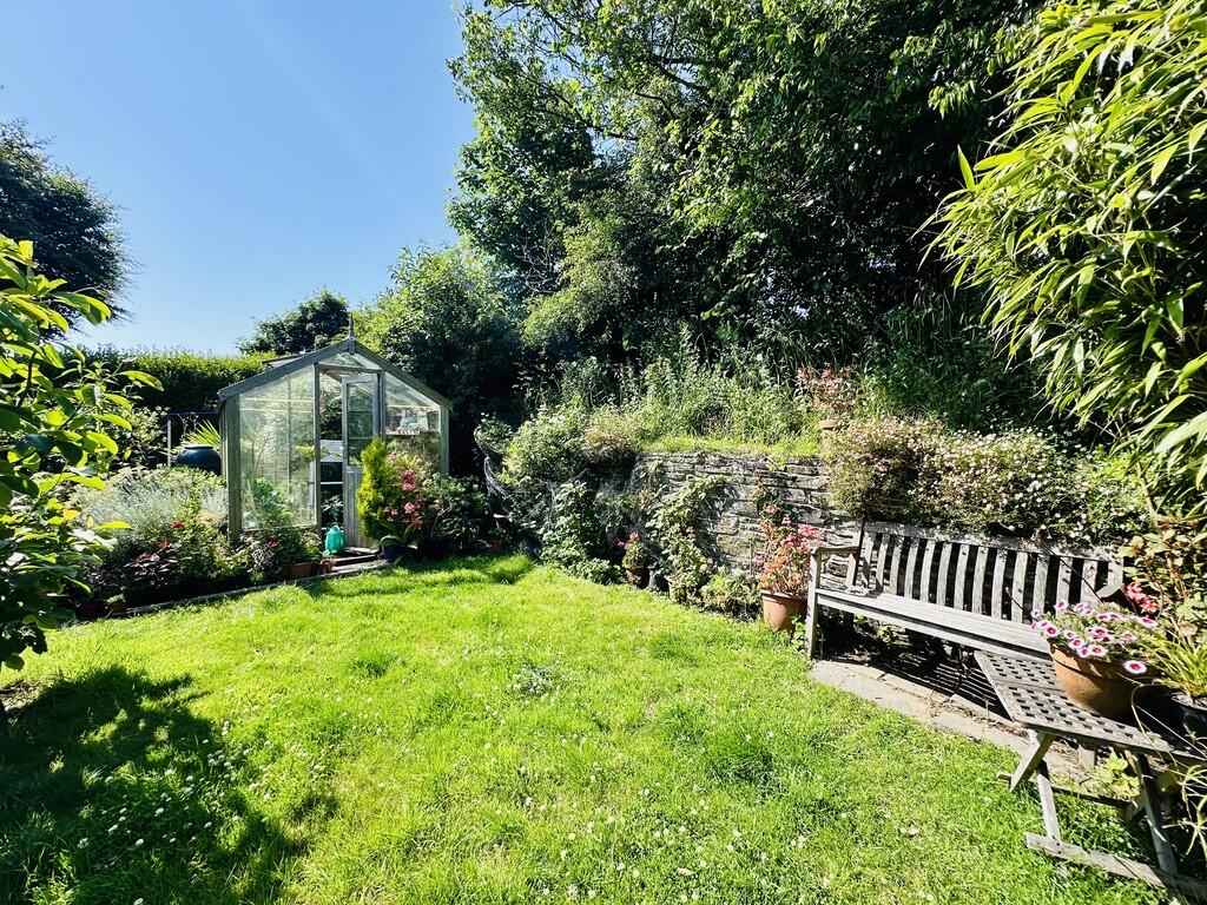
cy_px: 452
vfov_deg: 85.7
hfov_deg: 102.1
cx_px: 604
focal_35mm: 14
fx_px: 488
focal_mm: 2.22
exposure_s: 1/720
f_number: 2.2
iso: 40
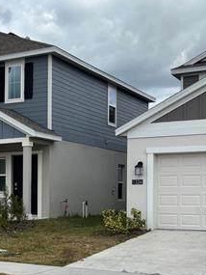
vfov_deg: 27.3
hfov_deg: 19.8
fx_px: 555
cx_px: -39
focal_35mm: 70
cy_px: 210
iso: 50
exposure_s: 1/3021
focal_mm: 5.96
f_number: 1.6
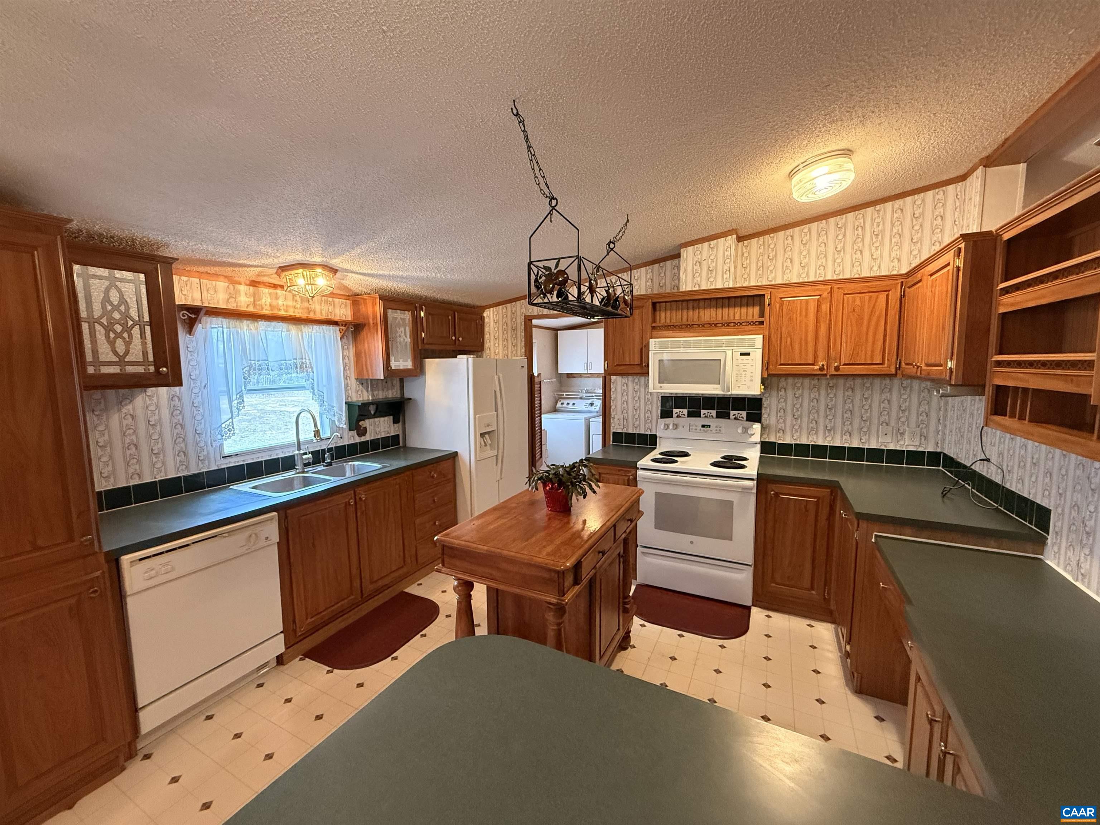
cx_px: 550
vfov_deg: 85.7
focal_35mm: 14
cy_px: 412
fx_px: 445
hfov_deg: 102.1
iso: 640
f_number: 2.2
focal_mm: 2.22
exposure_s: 1/120
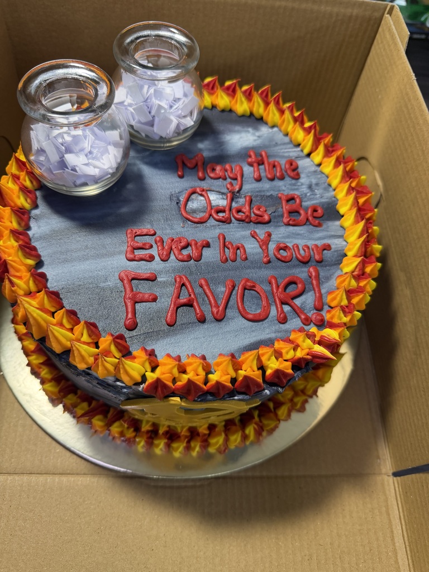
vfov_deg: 71.6
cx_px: 214
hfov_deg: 56.8
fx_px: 397
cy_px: 286
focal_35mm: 24
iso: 200
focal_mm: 6.76
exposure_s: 1/60
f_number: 1.78
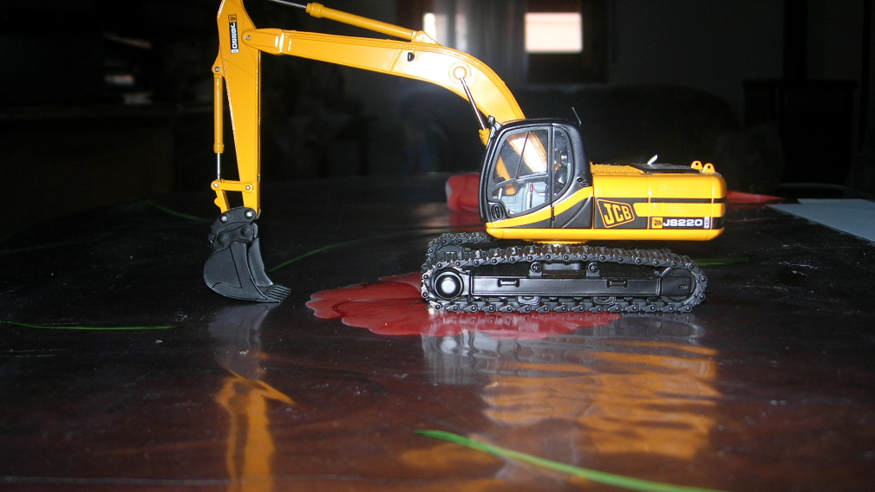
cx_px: 435
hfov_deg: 48.3
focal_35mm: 42
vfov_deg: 28.4
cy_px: 228
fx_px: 975
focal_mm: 7.8
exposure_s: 1/60.1
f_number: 2.8
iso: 64
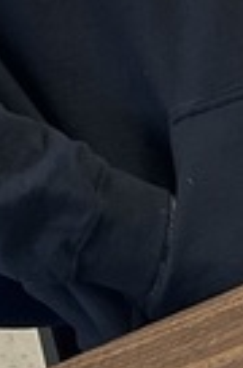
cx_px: 122
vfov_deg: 8.8
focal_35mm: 204
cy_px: -614
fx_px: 2076
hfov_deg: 6.7
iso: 100
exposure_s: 1/120
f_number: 1.6
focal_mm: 5.1
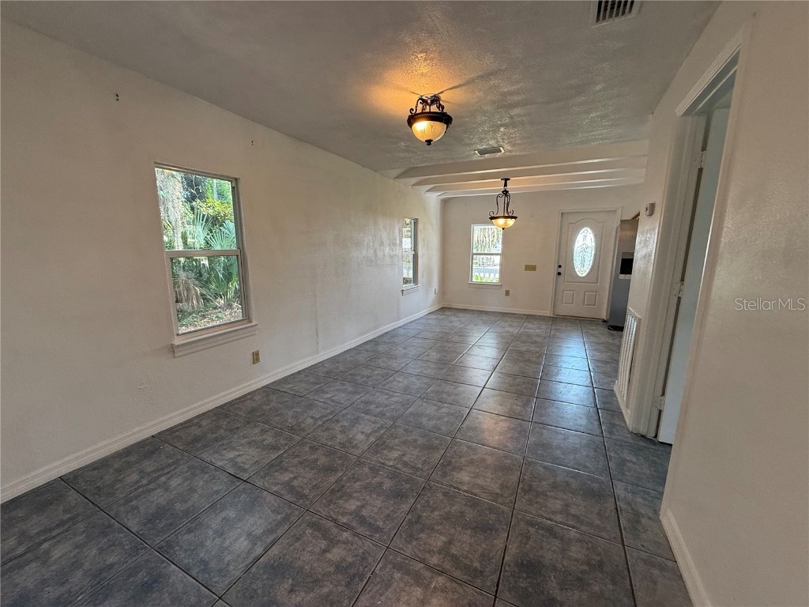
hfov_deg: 102.1
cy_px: 304
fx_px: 327
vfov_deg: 85.7
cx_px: 404
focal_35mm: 14
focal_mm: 2.22
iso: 160
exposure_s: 1/120
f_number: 2.2
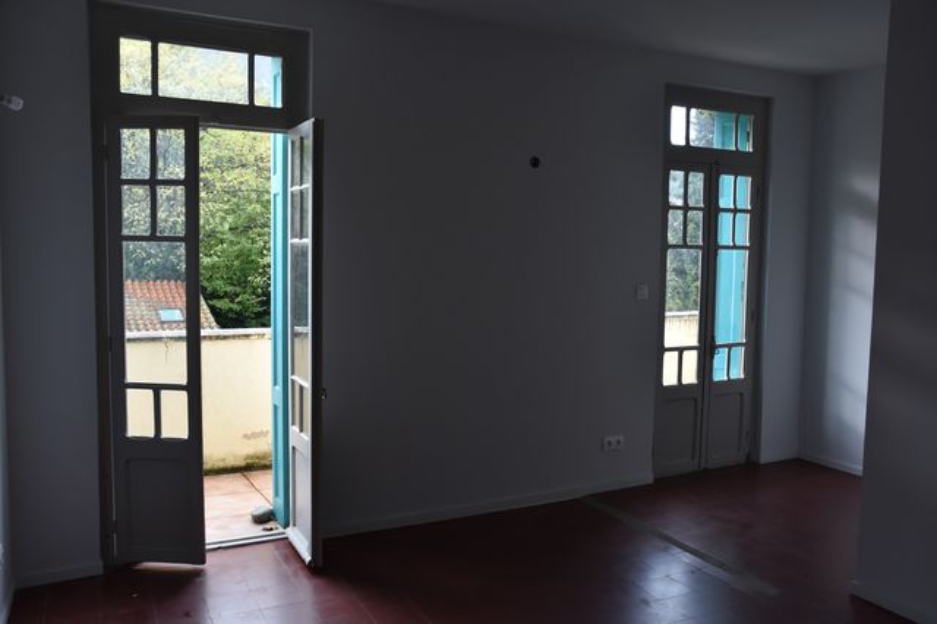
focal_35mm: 30
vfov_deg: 43.6
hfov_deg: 62.0
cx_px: 468
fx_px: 780
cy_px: 312
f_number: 6.3
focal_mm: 20
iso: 800
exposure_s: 1/160
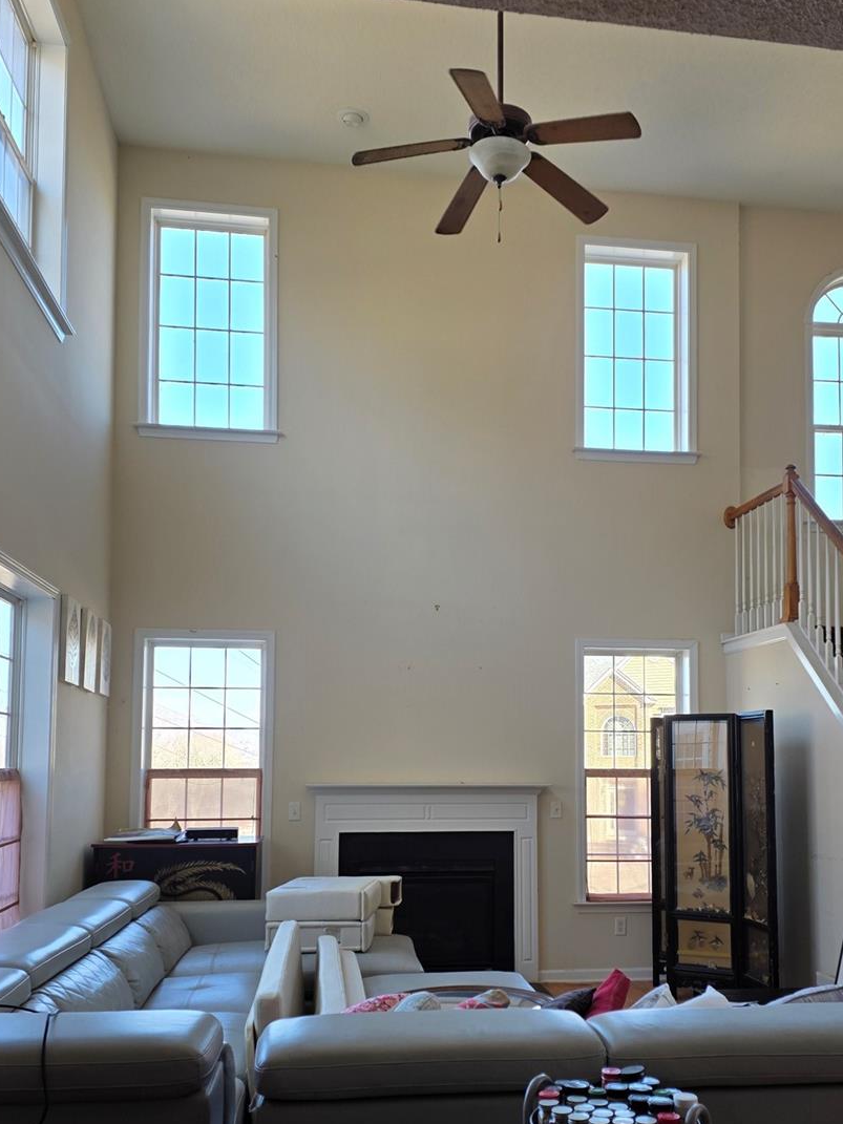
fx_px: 1072
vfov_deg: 54.9
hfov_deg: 42.9
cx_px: 473
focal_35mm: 33
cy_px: 684
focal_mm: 6.3
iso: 64
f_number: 1.7
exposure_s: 1/180
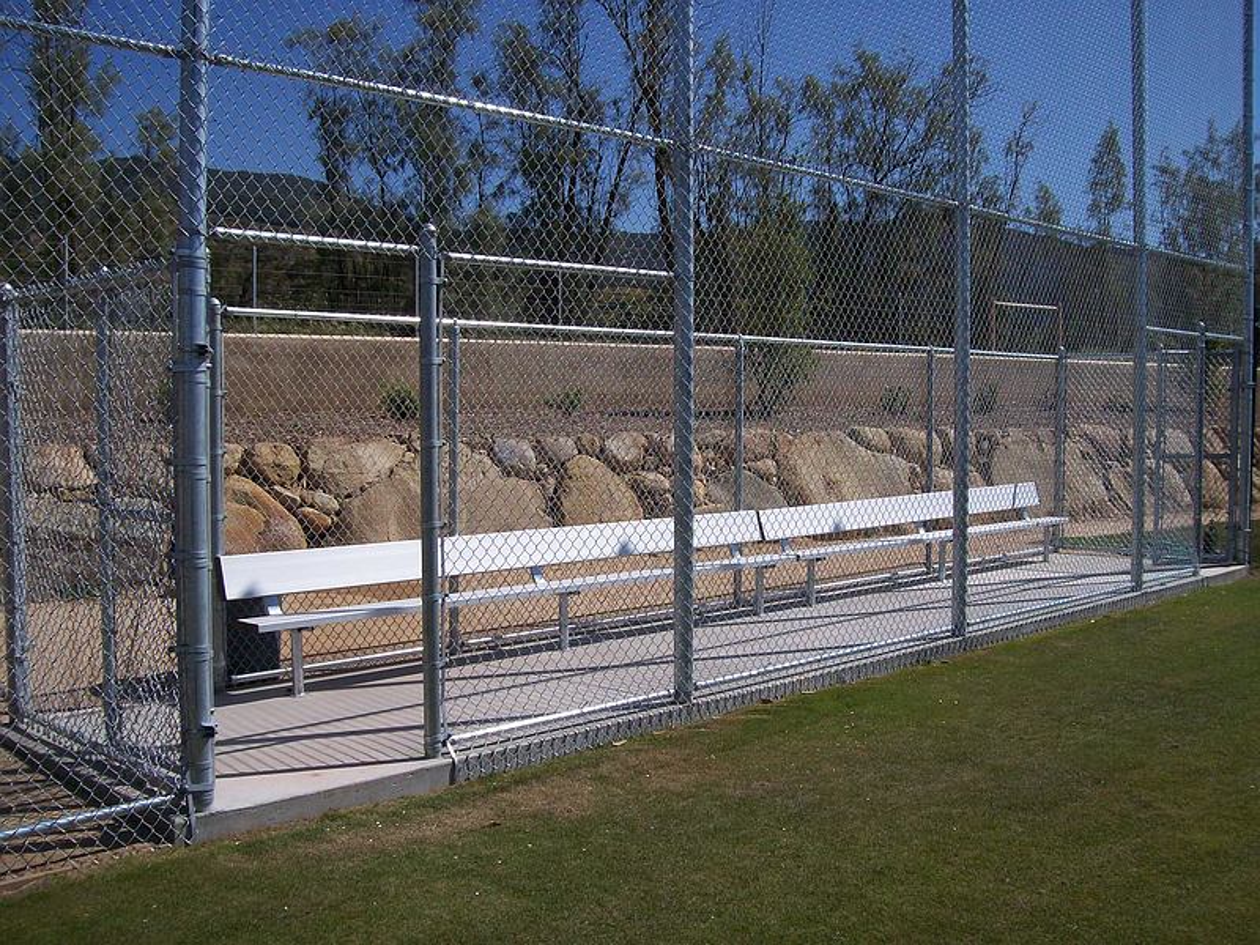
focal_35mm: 36
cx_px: 630
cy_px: 472
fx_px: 1310
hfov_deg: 51.4
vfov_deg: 39.7
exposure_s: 1/1170
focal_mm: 6
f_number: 4.8
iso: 80
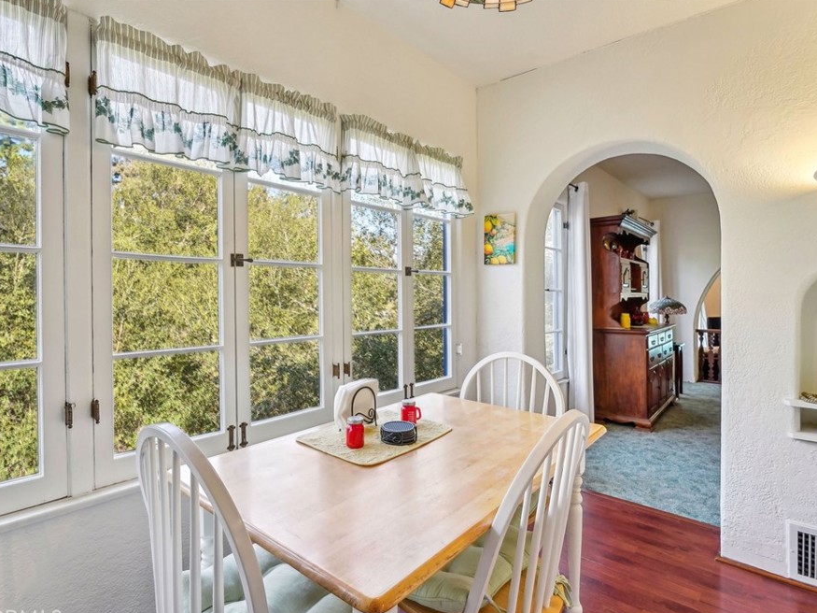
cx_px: 379
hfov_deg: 87.6
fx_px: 425
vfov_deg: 71.6
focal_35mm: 18
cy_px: 313
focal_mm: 16
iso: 400
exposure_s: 1/60
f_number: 8
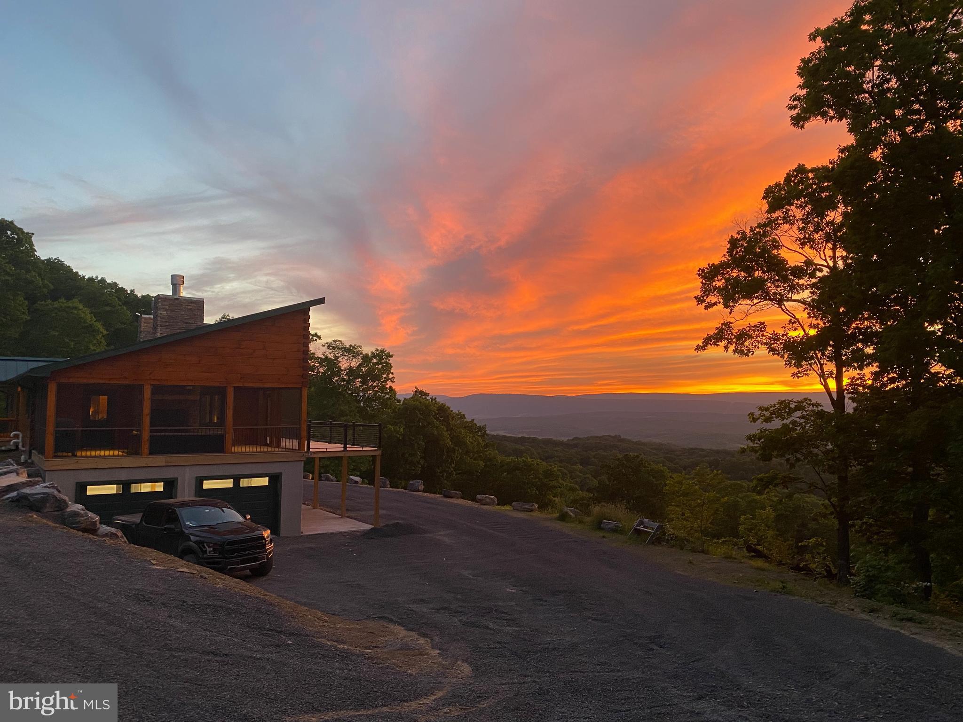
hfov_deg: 67.3
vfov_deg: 53.1
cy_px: 361
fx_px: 723
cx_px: 482
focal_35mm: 26
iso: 125
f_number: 1.8
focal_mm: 4.25
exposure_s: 1/88
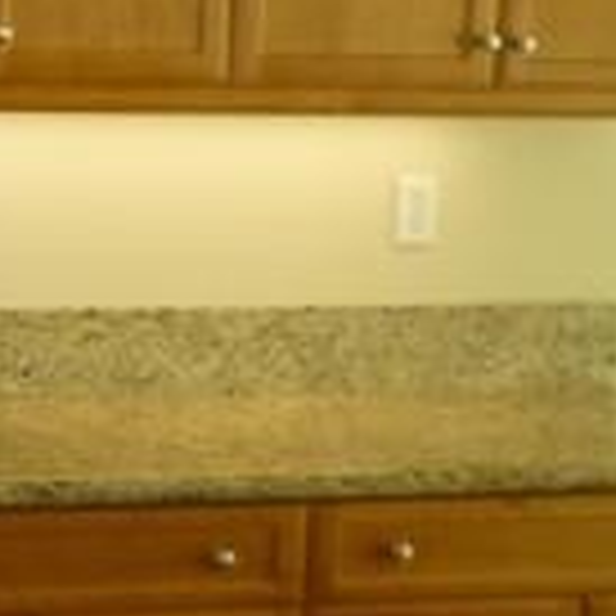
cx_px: -486
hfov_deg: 13.1
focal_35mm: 120
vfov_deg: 14.5
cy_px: 234
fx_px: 2416
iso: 200
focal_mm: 5.2
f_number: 3.3
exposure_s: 1/30
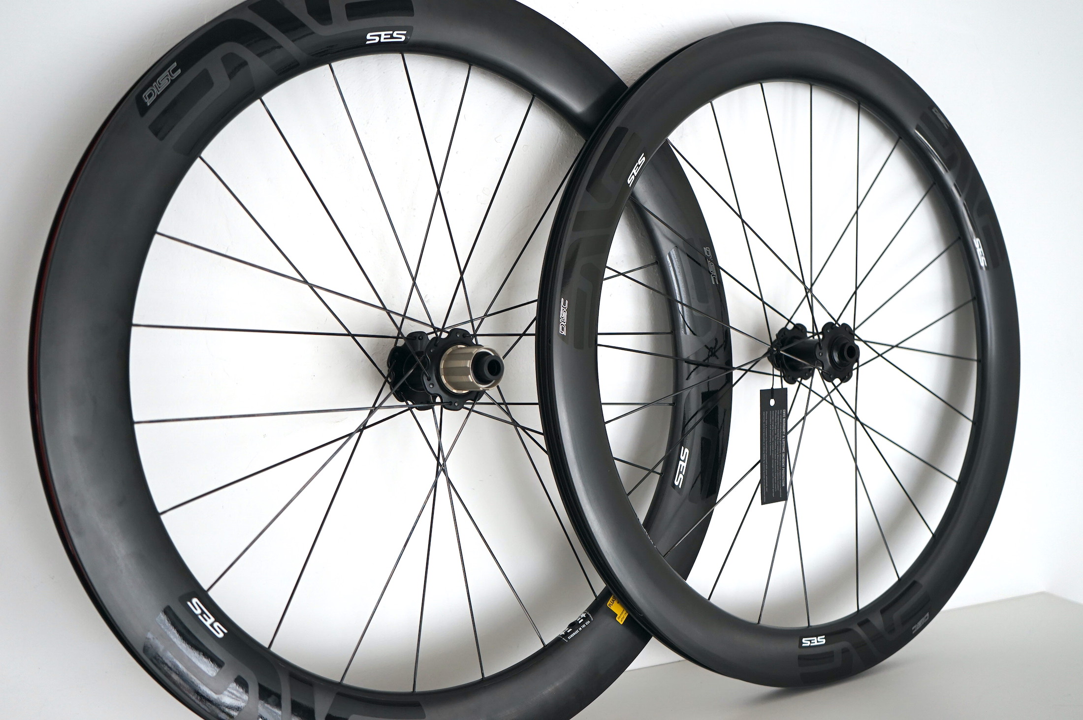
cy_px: 360
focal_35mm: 40
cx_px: 542
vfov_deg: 33.3
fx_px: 1202
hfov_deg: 48.5
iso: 500
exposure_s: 1/160
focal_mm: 40
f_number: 4
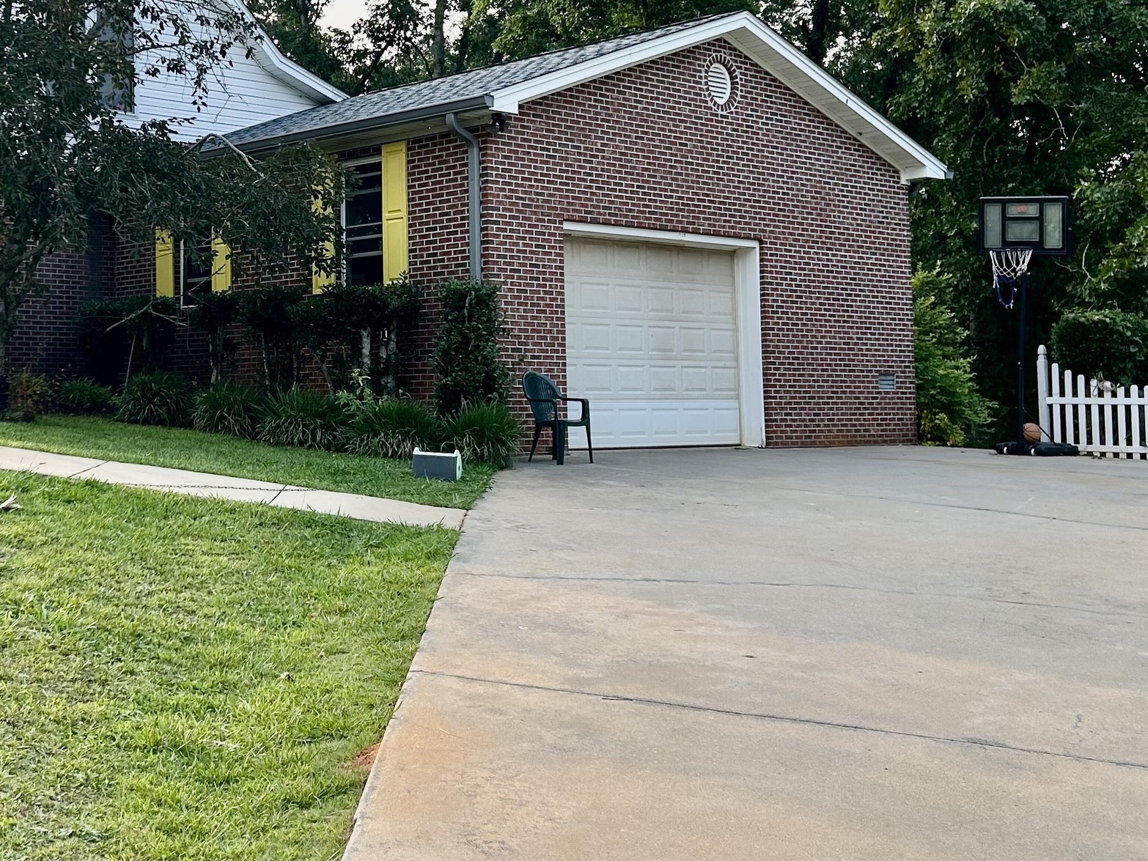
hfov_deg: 36.3
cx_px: 246
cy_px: 269
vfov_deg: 28.3
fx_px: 1692
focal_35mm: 51
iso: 50
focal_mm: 5.7
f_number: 1.5
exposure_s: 1/873
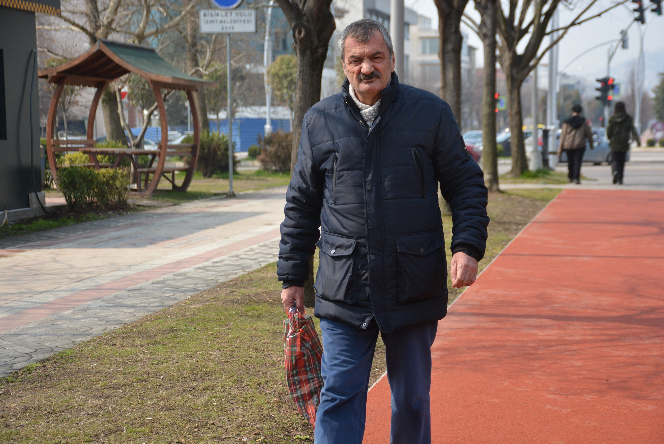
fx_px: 1440
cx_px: 332
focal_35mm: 78
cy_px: 222
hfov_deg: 26.0
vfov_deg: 17.5
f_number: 5
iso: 400
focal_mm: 52
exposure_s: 1/1250
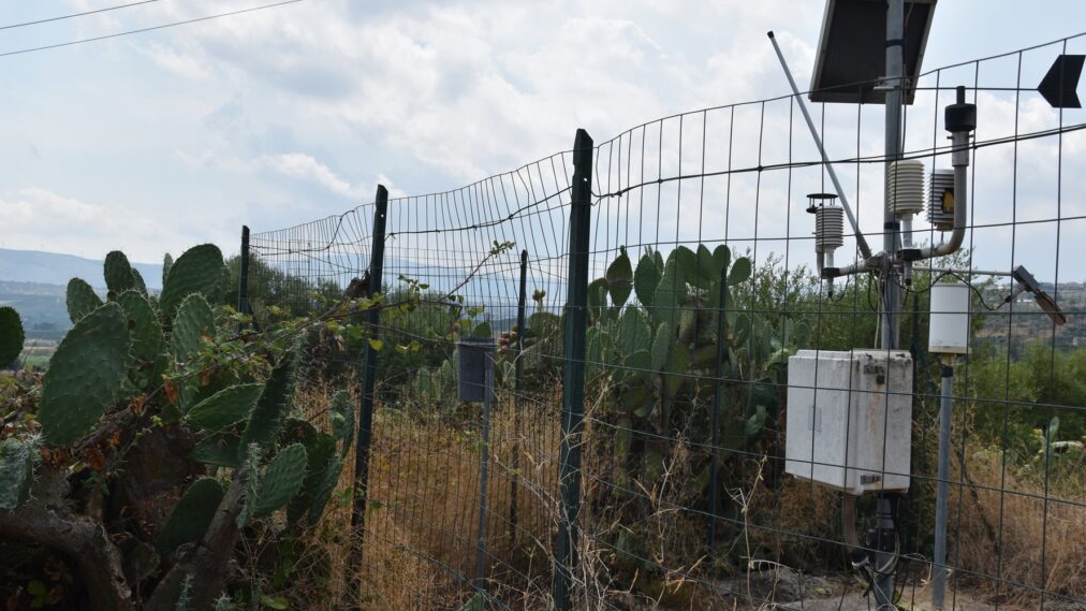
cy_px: 300
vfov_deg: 33.7
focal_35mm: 35
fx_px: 1008
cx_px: 548
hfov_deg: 56.6
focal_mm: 22
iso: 100
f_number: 9
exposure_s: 1/320
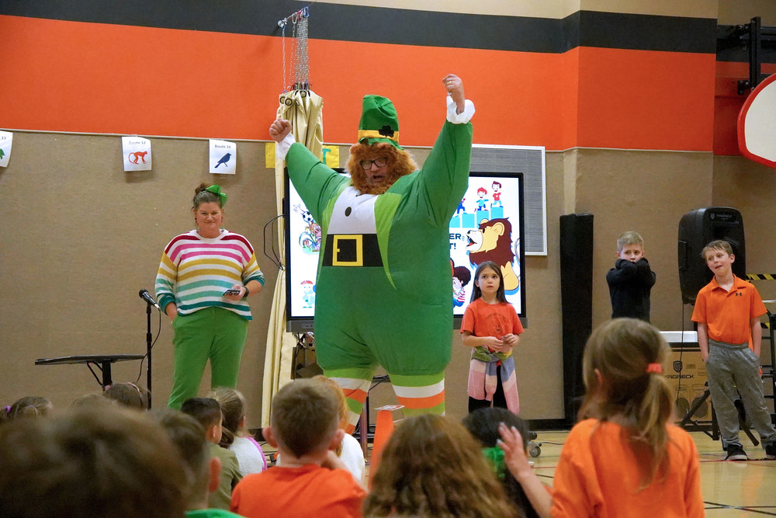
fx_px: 1487
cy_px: 259
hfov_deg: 29.2
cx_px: 388
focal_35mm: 69
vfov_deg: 19.7
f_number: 4.5
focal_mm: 46
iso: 12800
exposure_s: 1/1000
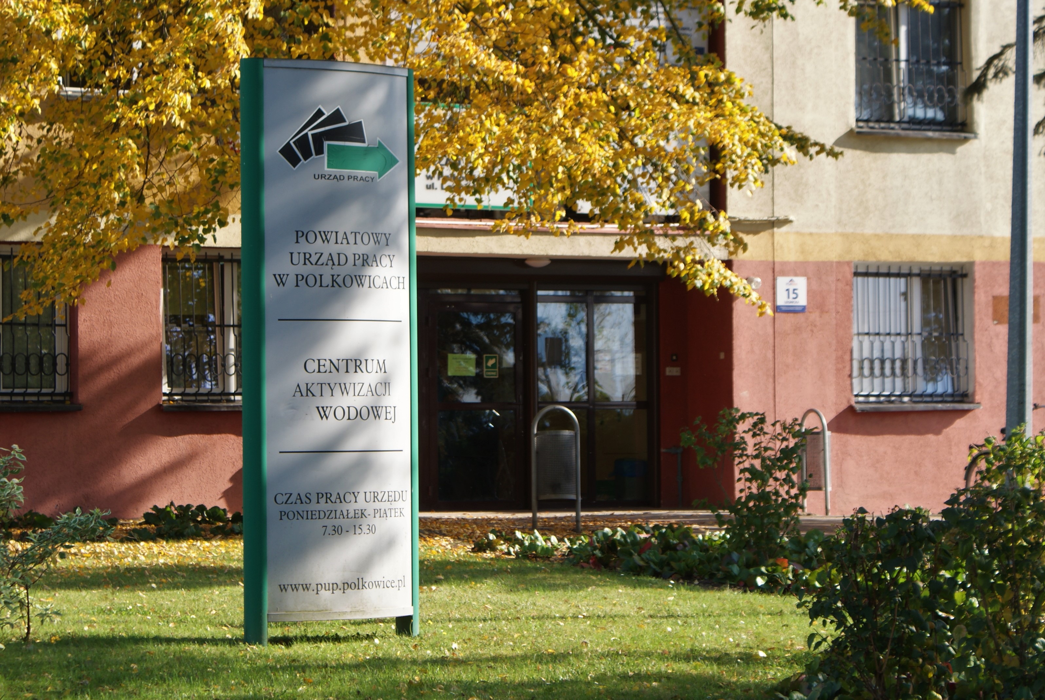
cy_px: 350
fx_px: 2616
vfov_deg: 15.2
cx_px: 522
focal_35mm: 90
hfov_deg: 22.6
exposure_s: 1/125
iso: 100
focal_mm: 60
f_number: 8
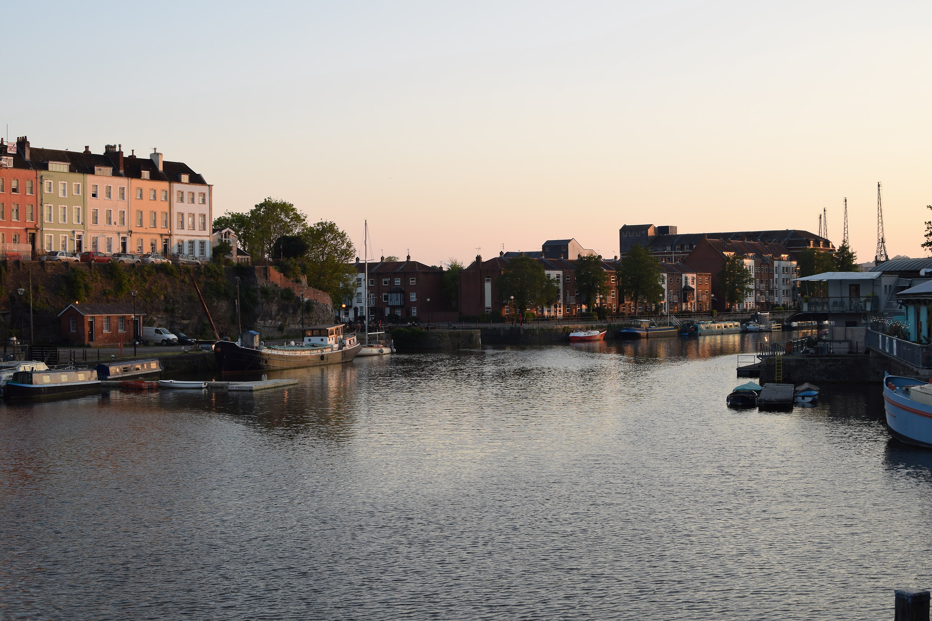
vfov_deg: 25.8
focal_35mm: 52
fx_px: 1359
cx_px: 466
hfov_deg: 37.9
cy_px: 310
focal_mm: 35
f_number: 7.1
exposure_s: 1/60
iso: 100
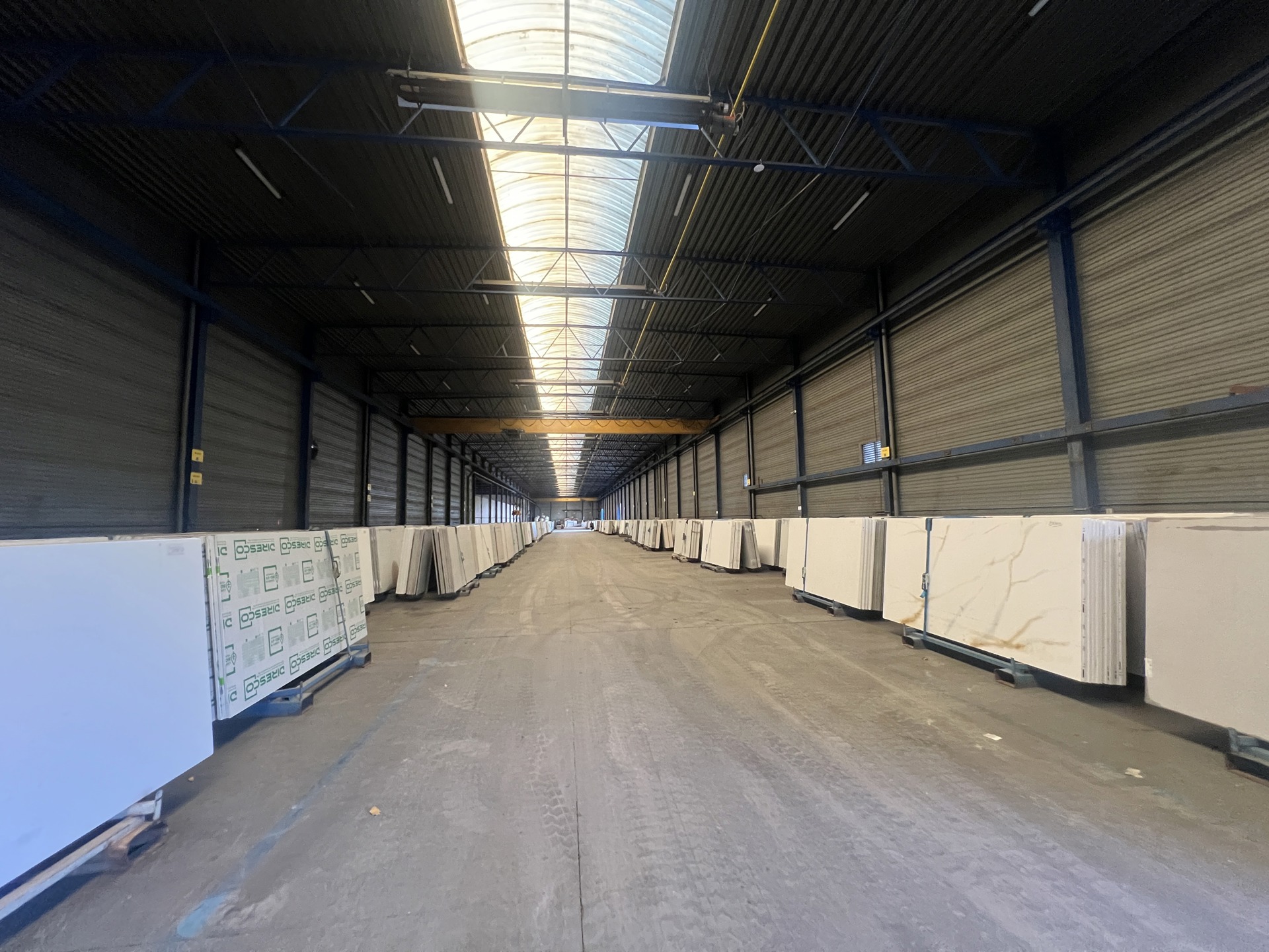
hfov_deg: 106.2
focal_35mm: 13
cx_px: 634
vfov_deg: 89.9
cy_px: 476
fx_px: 477
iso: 500
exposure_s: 1/60
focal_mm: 1.57
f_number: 1.8
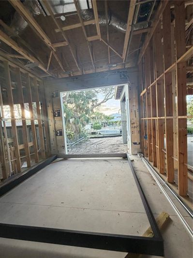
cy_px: 129
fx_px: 104
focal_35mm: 14
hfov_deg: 85.7
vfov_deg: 102.1
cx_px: 96
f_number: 2.2
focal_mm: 2.22
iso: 125
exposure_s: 1/121
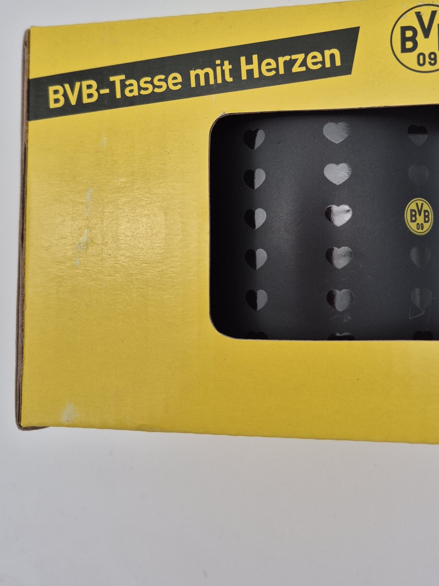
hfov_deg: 42.8
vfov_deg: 54.8
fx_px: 558
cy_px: 227
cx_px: 254
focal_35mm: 33
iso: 32
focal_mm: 5.4
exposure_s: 1/180
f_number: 1.8
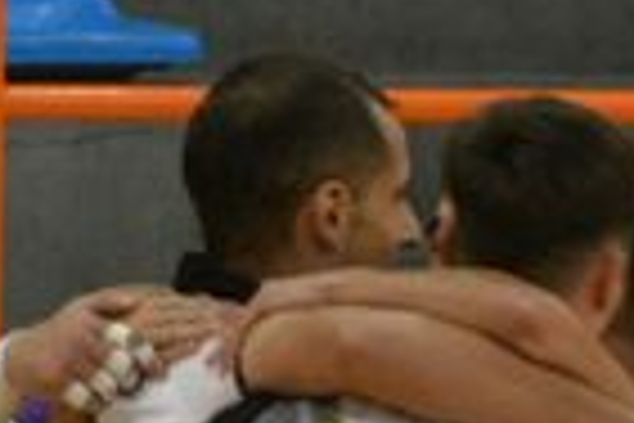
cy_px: 781
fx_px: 18743
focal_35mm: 1064
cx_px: 418
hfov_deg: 1.9
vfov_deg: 1.3
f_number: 5.6
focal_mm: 105
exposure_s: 1/90
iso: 1600
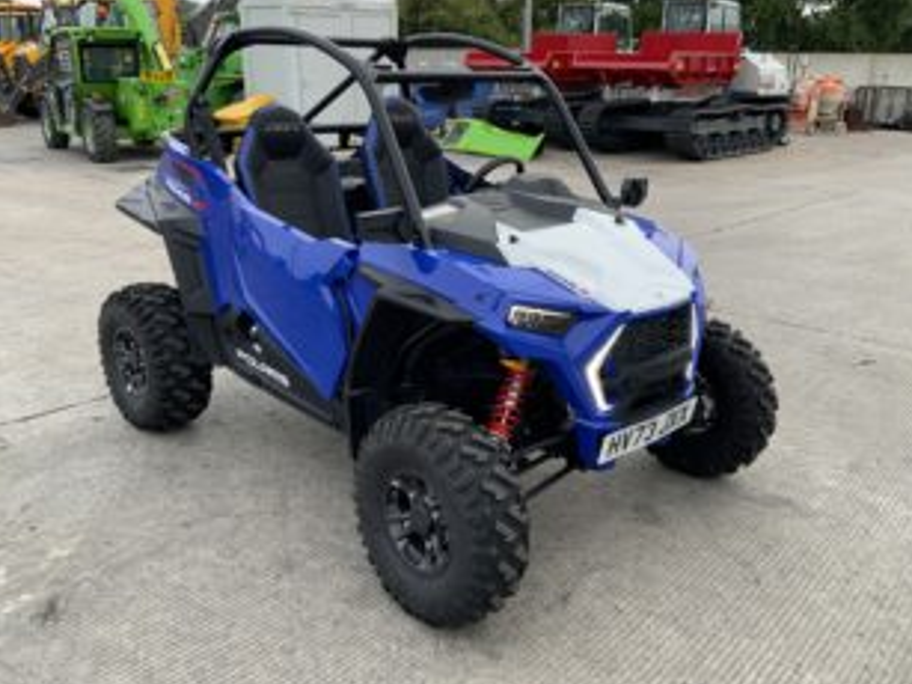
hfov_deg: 53.9
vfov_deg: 41.8
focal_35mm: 34
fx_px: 895
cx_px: 484
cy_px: 324
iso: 32
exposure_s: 1/122
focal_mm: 3
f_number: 1.8
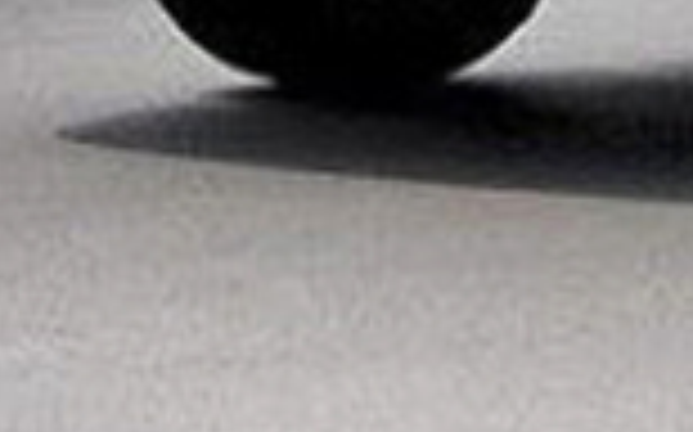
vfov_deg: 8.3
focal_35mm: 145
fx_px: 2737
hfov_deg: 13.2
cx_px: 1206
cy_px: -590
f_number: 2.4
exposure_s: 1/20
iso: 80
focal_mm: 4.12
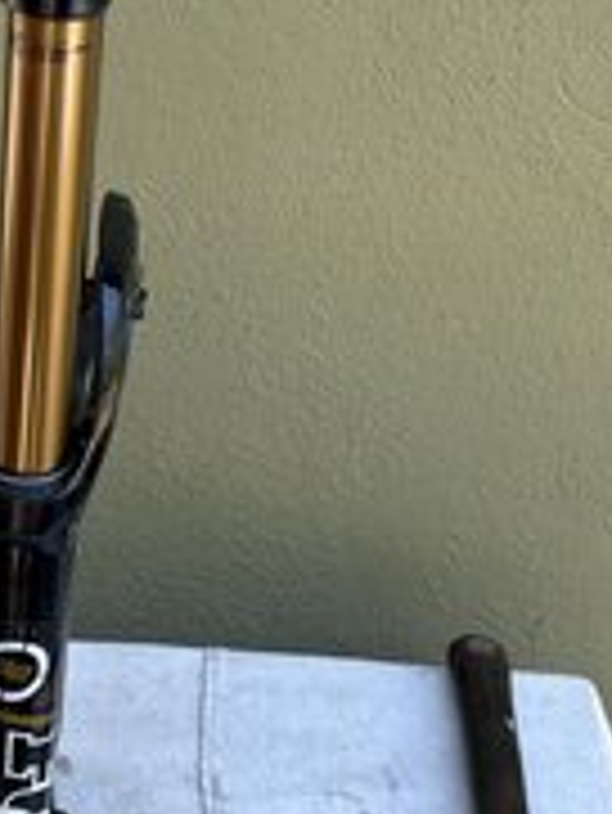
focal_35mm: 85
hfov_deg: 17.4
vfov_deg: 22.9
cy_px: 238
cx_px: 230
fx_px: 2001
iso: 32
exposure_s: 1/151
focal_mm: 5.96
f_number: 1.6
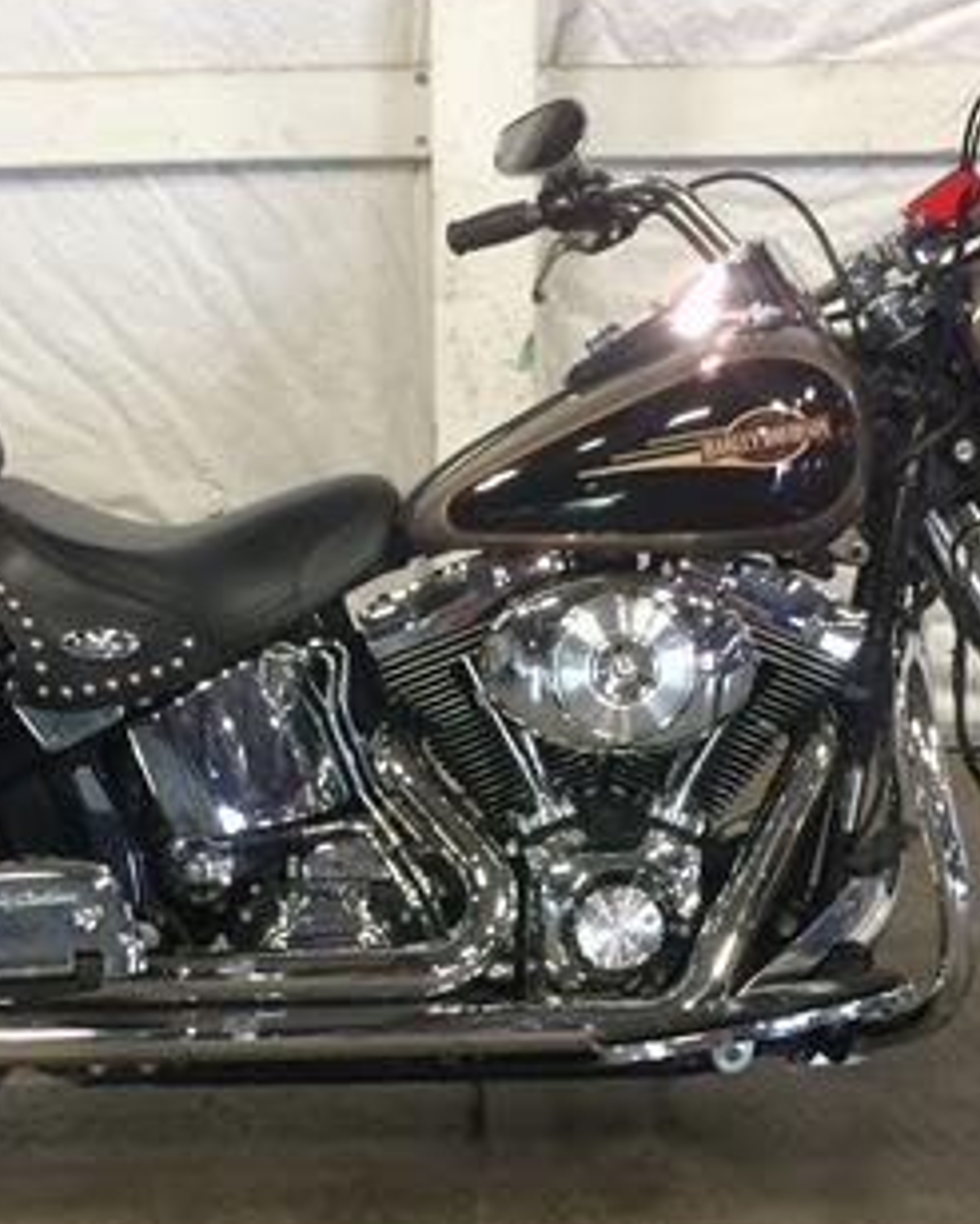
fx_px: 2137
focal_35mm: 59
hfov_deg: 25.8
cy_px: 773
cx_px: 414
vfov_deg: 31.8
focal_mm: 4.15
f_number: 2.2
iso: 64
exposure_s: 1/30
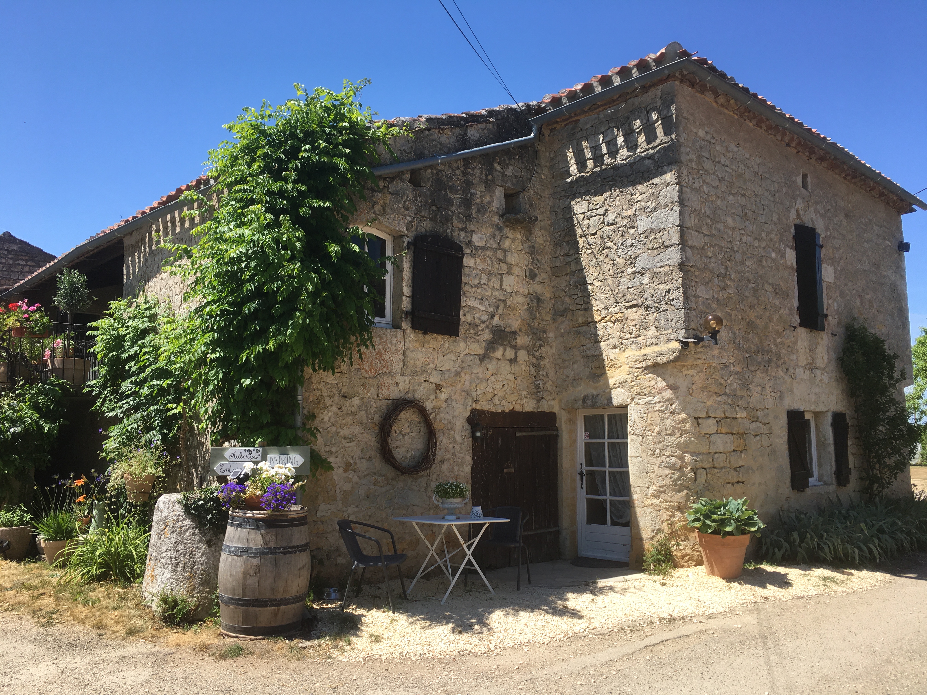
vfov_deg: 48.2
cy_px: 348
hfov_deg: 61.7
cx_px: 464
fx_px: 777
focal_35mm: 29
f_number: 2.2
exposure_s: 1/974
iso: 25
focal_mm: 4.15
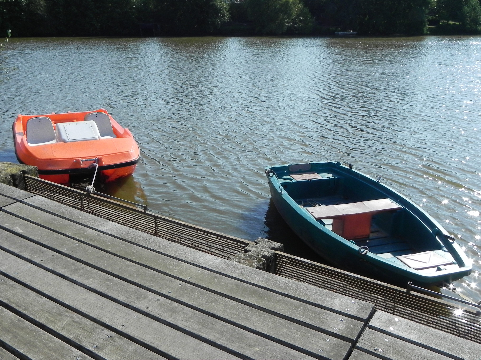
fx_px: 459
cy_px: 180
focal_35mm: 33
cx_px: 240
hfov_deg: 55.4
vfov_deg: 42.9
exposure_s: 1/364
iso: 160
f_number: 7.1
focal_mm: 5.9
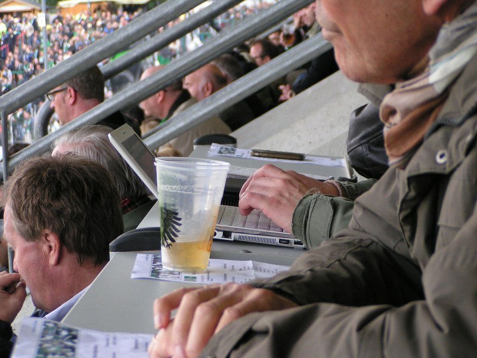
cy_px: 179
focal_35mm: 136
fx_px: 1874
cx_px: 238
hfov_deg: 14.5
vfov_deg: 10.9
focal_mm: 20.9
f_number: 3.5
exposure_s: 1/160
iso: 100
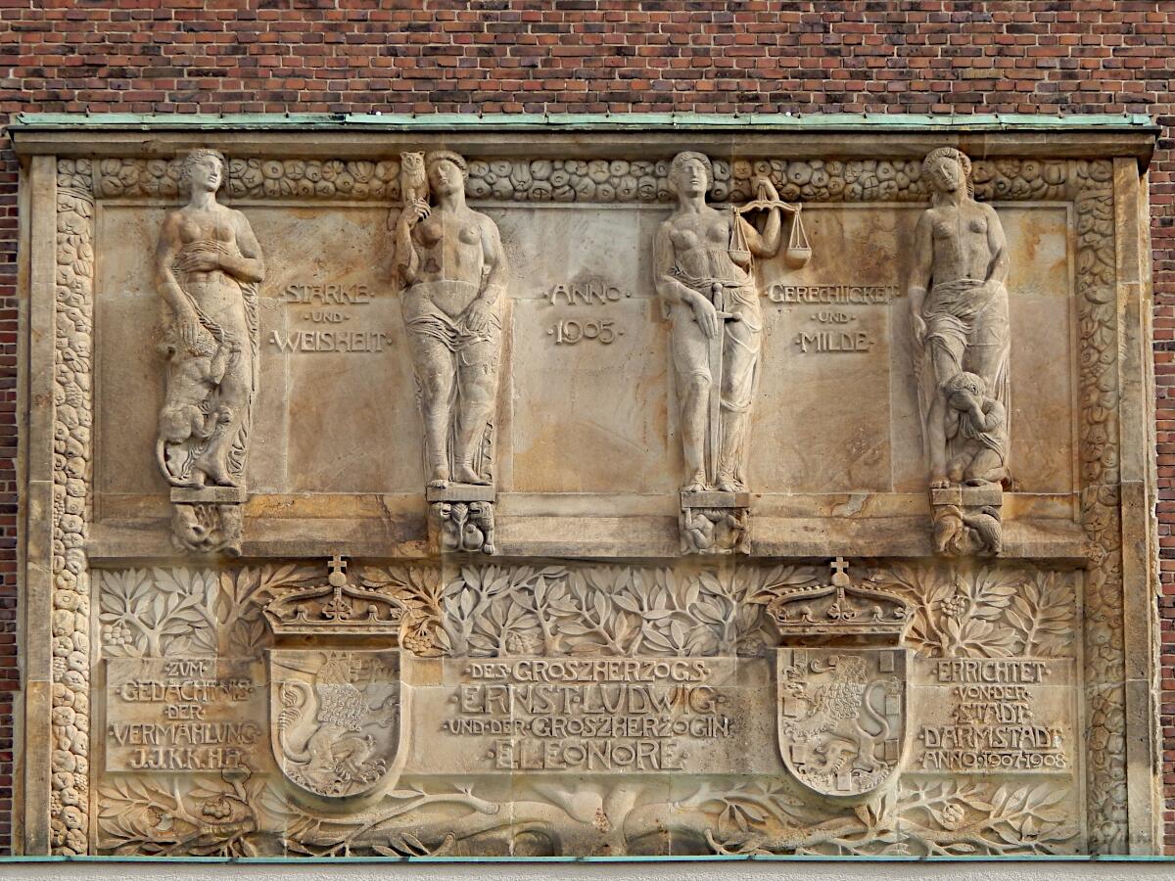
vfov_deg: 17.2
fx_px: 2919
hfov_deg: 22.8
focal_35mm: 86
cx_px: 588
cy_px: 440
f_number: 4.3
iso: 125
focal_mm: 15.3
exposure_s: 1/400
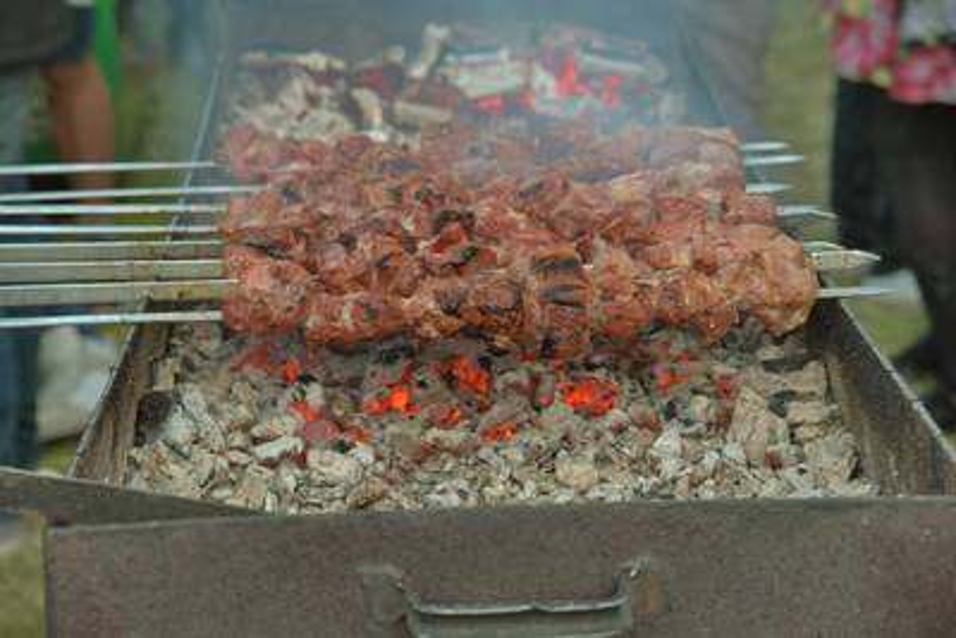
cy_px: 319
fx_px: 2524
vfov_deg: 14.4
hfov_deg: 21.5
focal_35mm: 95
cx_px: 478
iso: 250
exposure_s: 1/8
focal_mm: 95
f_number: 5.6
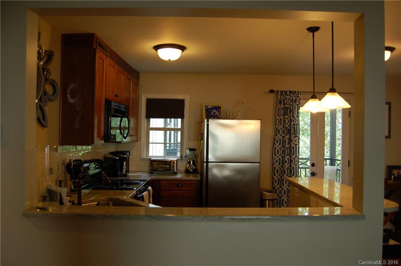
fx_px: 300
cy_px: 133
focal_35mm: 27
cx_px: 200
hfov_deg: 67.4
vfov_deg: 47.8
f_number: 3.5
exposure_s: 1/50
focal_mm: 18
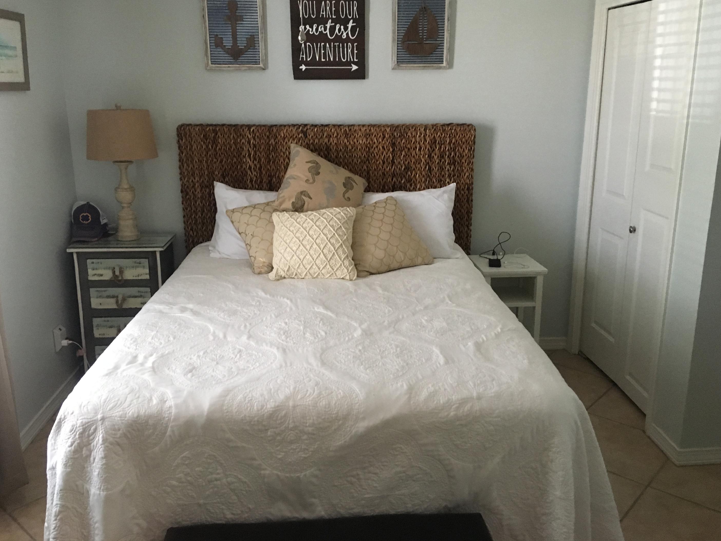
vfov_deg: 45.4
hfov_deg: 58.3
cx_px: 360
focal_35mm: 31
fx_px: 646
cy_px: 256
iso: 200
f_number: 2.2
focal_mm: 4.15
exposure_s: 1/30
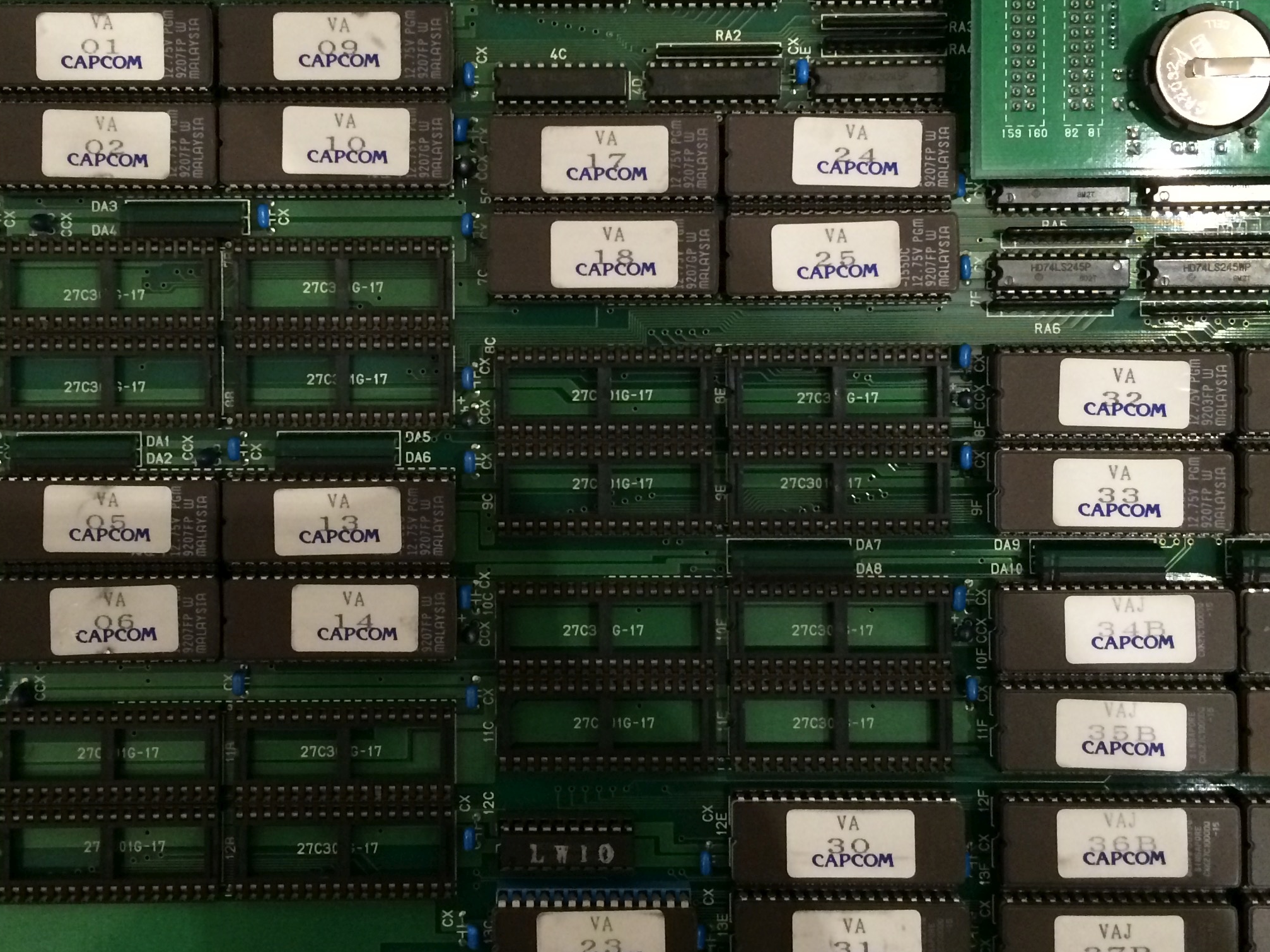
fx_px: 1724
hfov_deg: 40.3
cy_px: 366
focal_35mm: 47
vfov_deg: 30.8
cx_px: 545
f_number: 2.2
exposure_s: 1/30
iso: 320
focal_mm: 4.15
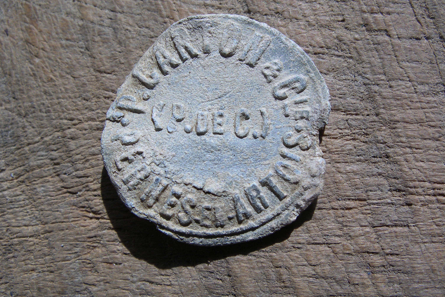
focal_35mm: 39
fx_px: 482
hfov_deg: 49.5
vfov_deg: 34.2
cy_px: 140
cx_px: 223
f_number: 5.6
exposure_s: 1/320
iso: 80
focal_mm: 7.8
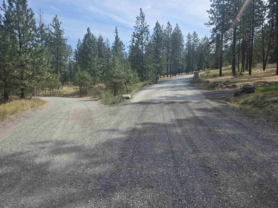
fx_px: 185
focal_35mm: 23
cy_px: 104
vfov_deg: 58.9
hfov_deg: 73.9
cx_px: 139
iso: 12
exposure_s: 1/659
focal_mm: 6.3
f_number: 1.7
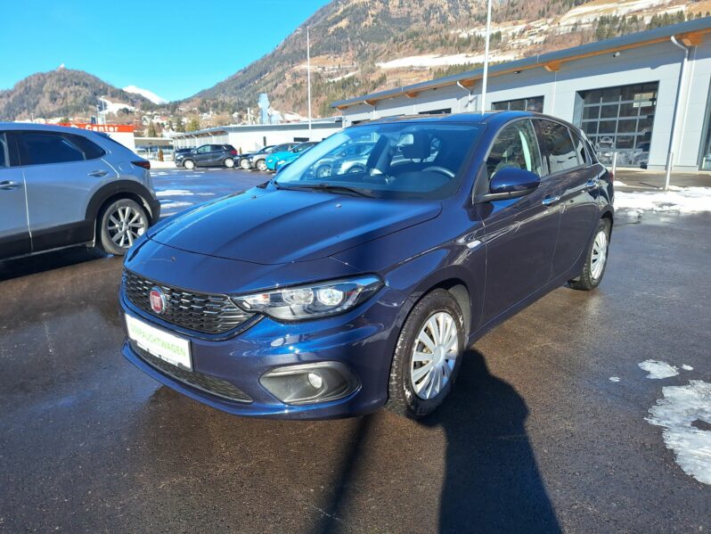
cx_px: 356
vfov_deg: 58.9
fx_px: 473
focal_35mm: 23
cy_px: 267
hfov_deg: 73.9
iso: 40
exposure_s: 1/1381
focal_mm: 5.54
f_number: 1.8
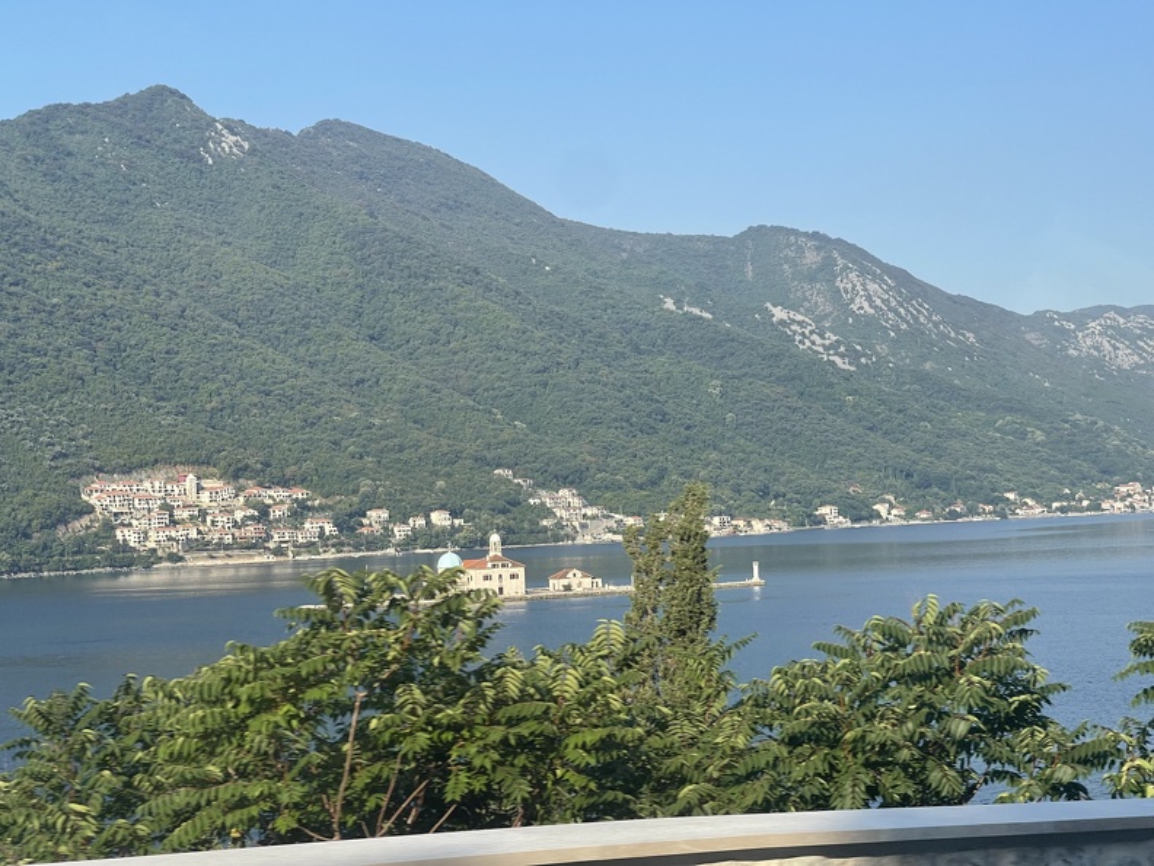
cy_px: 433
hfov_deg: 30.3
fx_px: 2134
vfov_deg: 22.9
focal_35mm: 64
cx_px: 577
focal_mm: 7.5
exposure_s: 1/453
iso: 20
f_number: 2.2
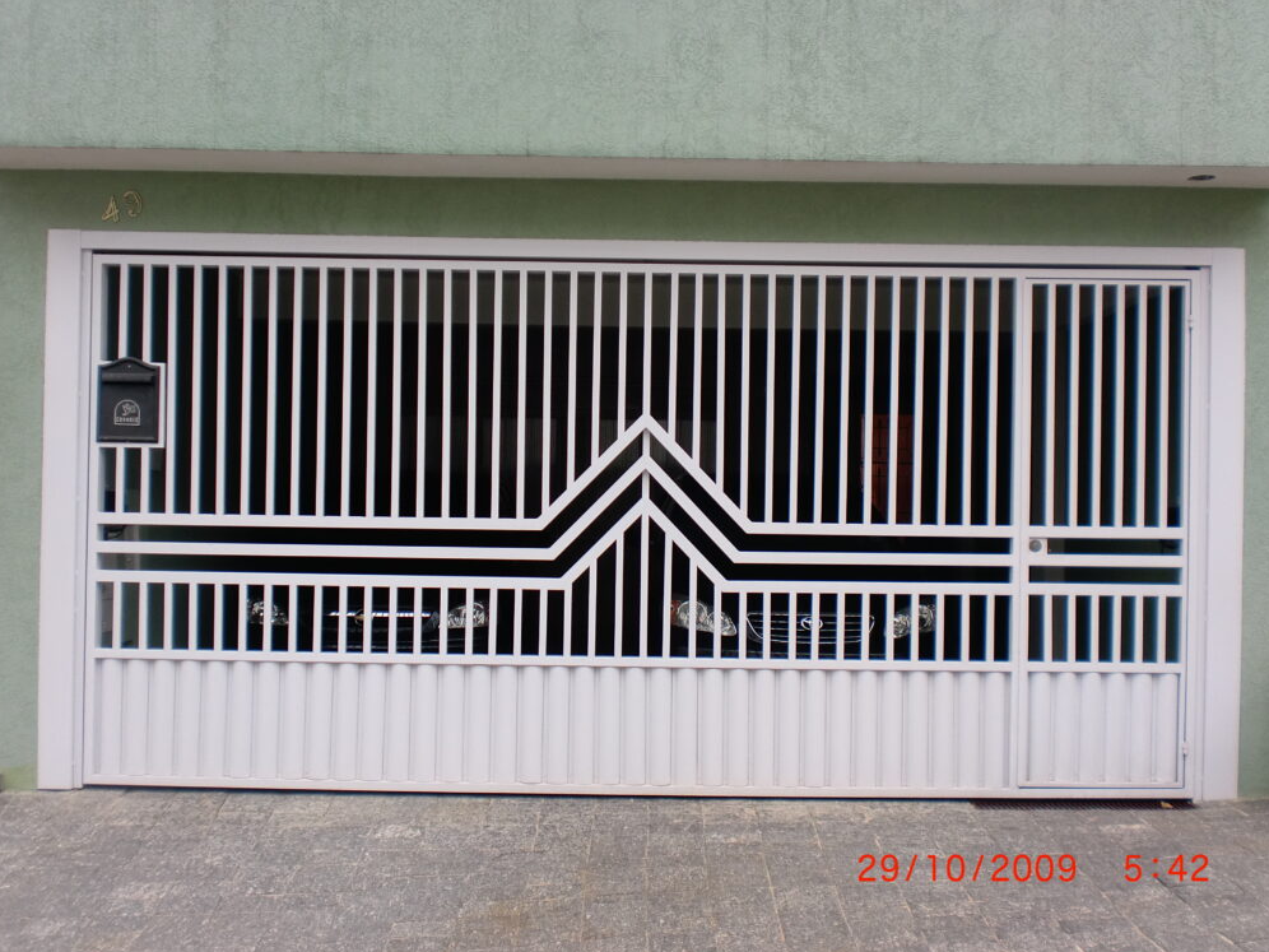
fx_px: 1320
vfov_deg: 39.7
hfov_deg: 51.4
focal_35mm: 36
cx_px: 642
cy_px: 478
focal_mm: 6.3
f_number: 3.1
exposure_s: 1/320
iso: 64
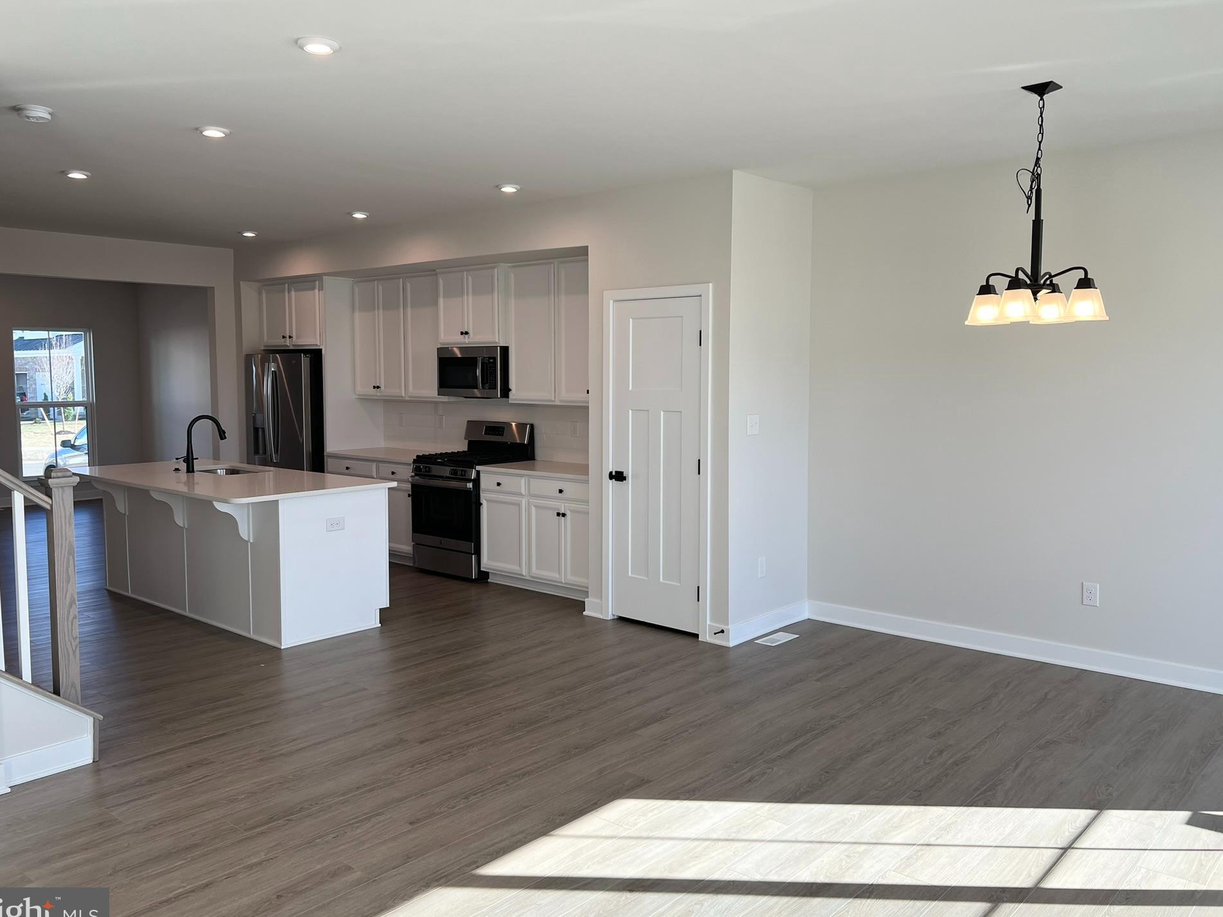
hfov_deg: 63.4
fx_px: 989
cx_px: 607
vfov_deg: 49.7
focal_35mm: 28
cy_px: 446
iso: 40
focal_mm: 5.7
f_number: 1.5
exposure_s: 1/265
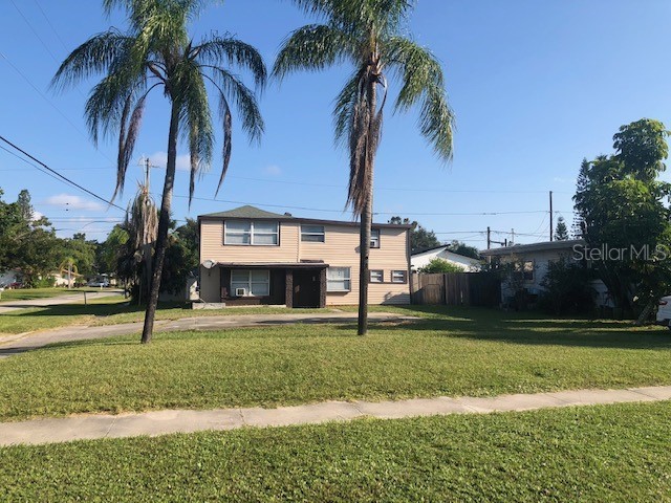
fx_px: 543
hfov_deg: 63.4
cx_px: 336
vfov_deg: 49.7
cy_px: 252
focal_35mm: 28
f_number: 1.8
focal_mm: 4
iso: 20
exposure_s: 1/1567
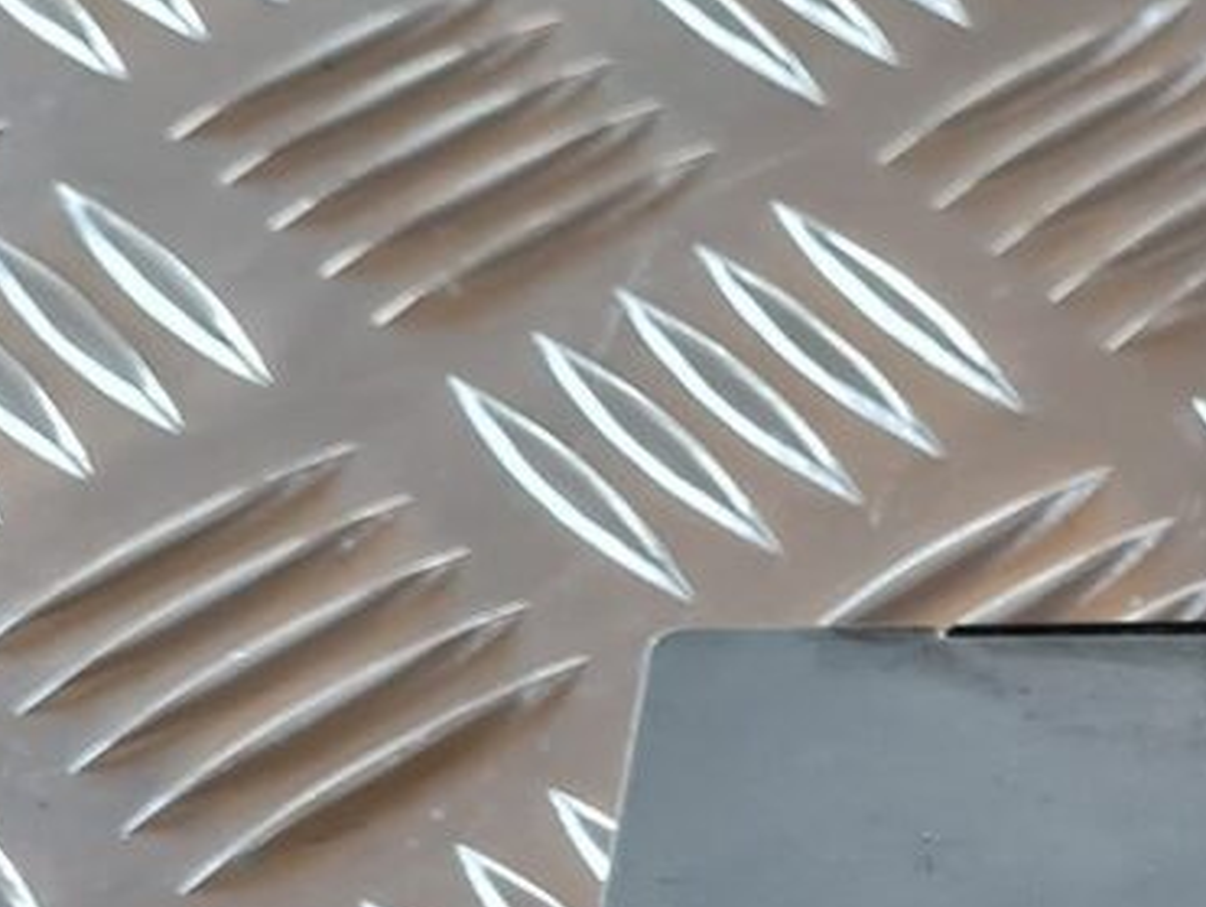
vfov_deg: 14.7
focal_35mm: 98
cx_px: 1733
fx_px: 3418
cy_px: 1001
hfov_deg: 18.1
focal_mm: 5.4
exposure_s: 1/100
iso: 250
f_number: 1.8
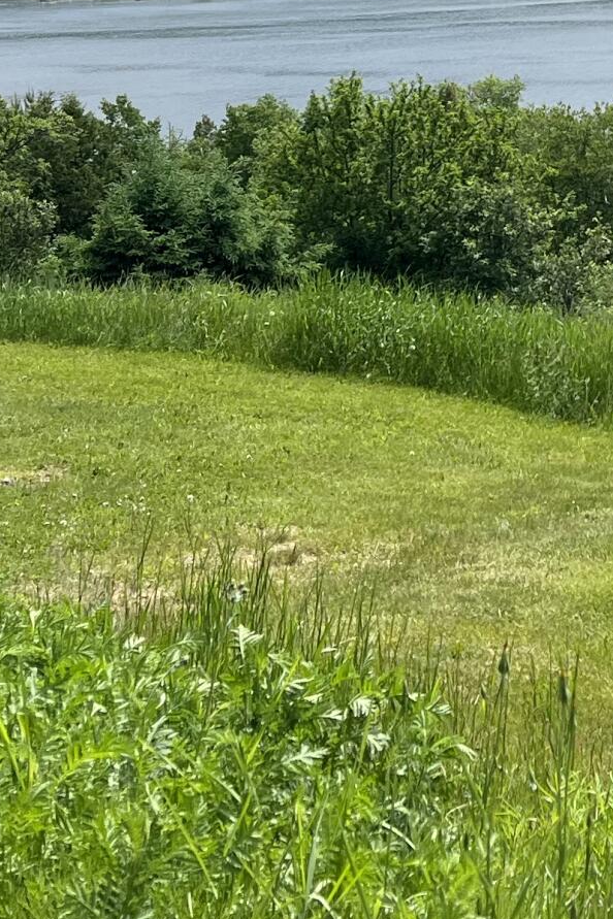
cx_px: 673
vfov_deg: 21.5
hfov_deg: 14.7
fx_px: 2324
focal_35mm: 91
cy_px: -28
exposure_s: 1/4831
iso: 50
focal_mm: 5.7
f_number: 1.5
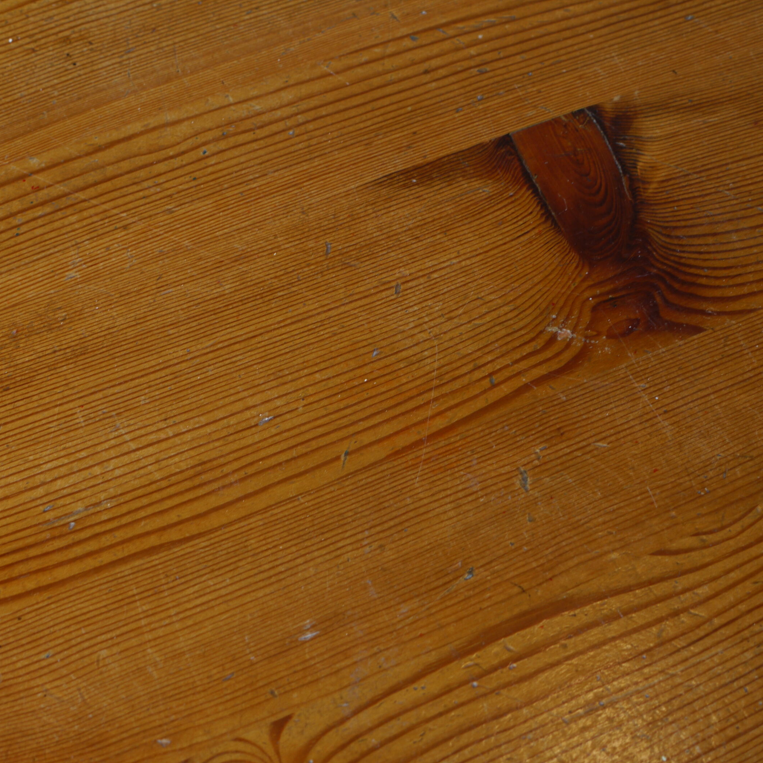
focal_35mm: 59
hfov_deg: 29.0
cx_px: 317
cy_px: 381
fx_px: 1471
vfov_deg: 29.1
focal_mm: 25
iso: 100
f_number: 4.9
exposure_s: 1/20
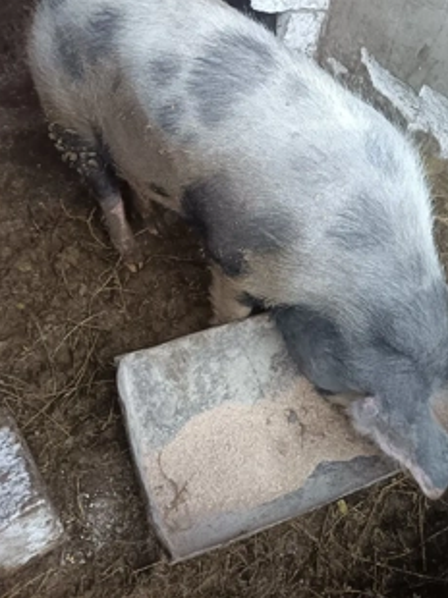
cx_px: 230
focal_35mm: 31
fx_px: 536
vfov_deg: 57.7
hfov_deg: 45.4
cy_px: 224
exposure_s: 1/33.3
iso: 774
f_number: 1.75
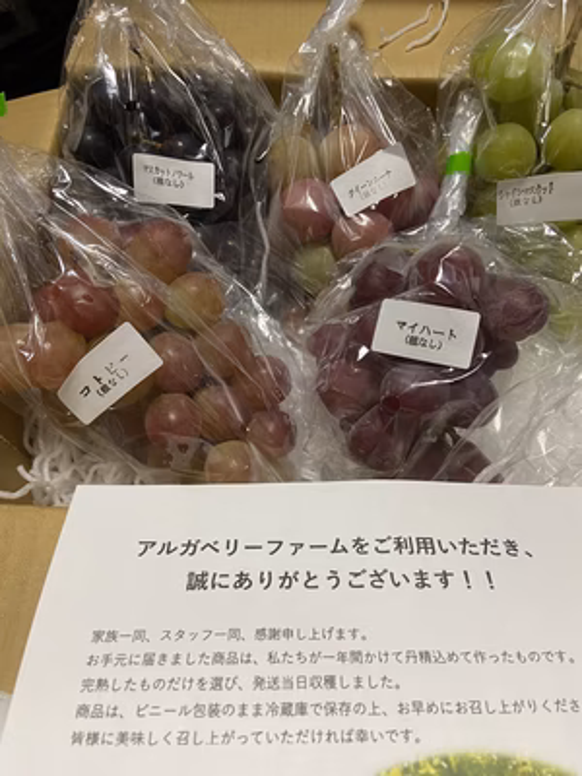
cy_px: 388
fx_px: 583
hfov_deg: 53.1
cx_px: 291
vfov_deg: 67.3
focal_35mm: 26
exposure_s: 1/52
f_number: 1.8
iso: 125
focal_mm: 4.25
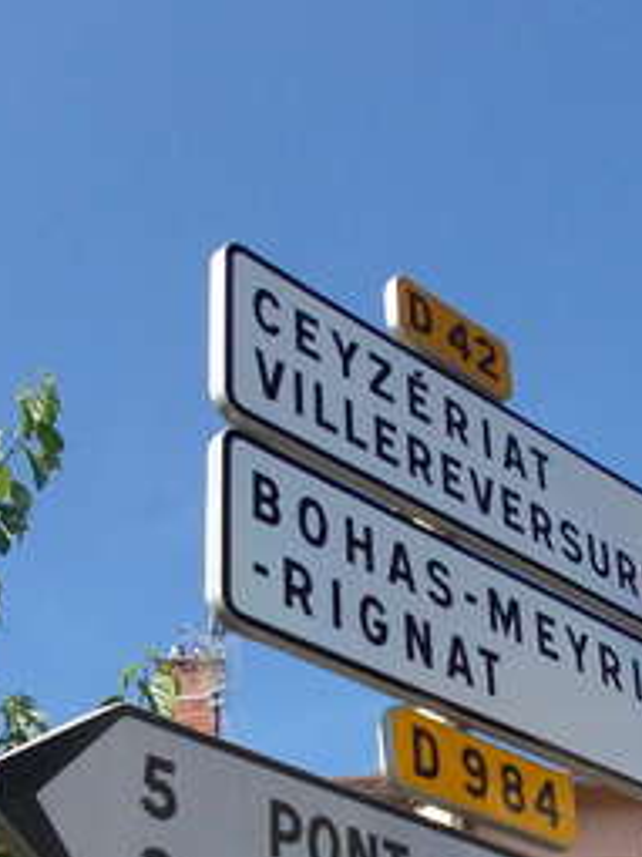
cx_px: 336
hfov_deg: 22.2
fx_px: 1633
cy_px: 763
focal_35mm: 66
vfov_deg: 28.3
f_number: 5.4
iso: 80
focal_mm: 4
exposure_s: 1/400
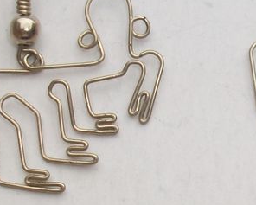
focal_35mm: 112
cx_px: 226
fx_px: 849
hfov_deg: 16.9
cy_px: 81
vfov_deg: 13.8
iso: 80
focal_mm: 5.7
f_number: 2.8
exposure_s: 1/800
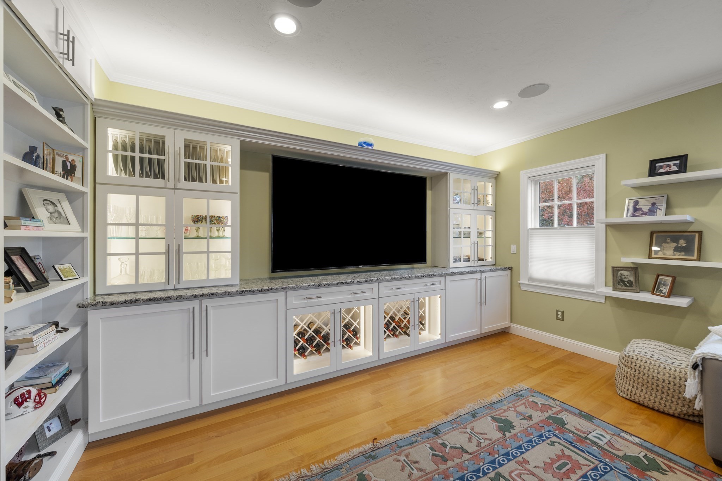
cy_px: 240
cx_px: 361
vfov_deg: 85.4
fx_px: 261
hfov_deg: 108.3
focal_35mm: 13
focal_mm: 13
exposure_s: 1/13
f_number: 7.1
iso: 320
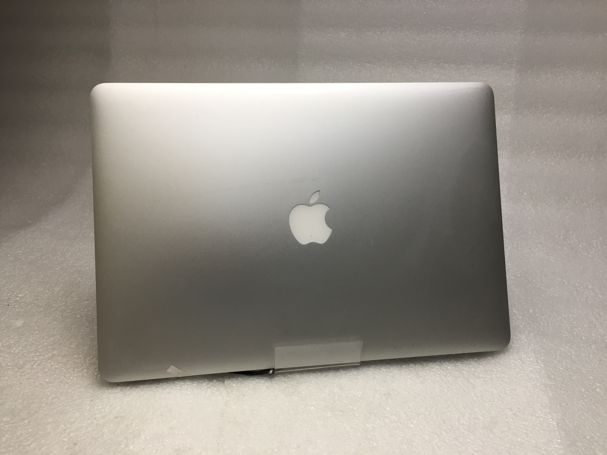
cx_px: 304
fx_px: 509
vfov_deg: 48.2
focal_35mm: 29
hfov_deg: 61.7
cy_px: 228
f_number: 2.2
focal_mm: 4.15
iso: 32
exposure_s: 1/40
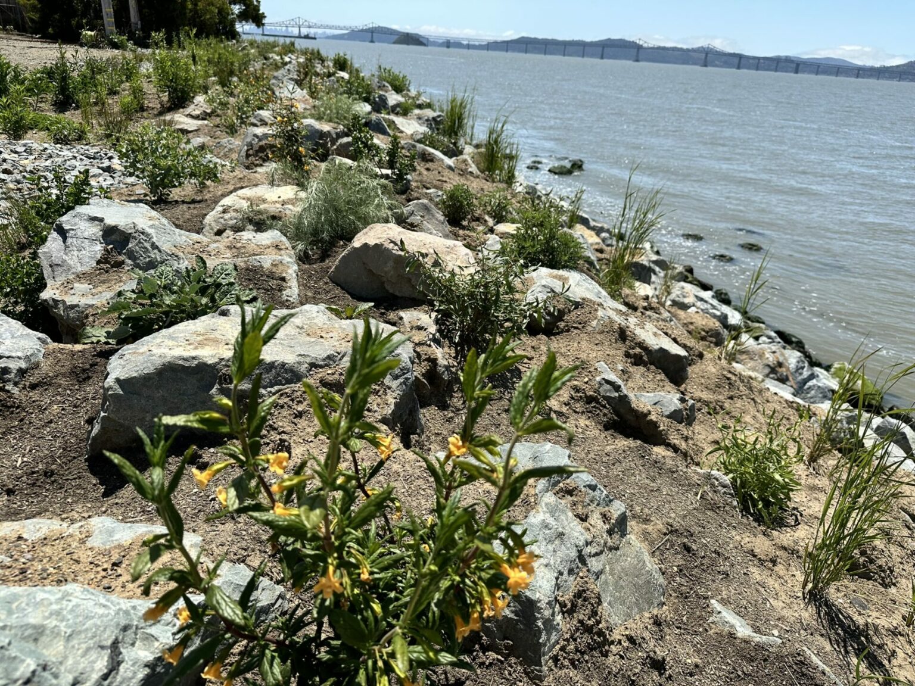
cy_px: 343
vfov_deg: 56.8
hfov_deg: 71.6
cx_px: 458
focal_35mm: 24
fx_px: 634
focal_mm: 6.86
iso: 80
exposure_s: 1/5000
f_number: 1.78
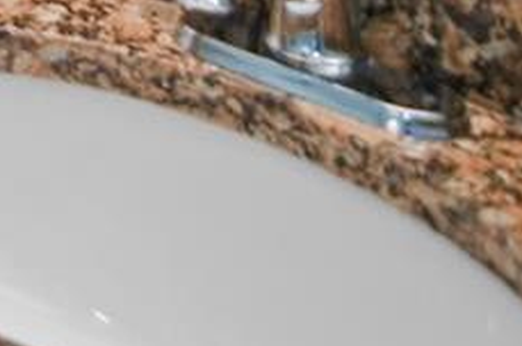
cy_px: -831
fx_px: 1622
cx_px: -698
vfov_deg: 8.8
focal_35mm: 112
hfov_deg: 13.7
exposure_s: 1/4
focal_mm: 11
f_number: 2.8
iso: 100
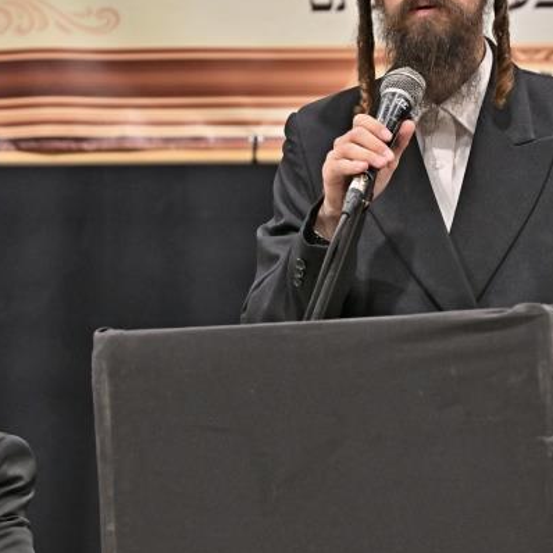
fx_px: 3994
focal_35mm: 221
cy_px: 177
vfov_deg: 7.9
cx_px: 385
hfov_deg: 7.9
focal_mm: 101
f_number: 4
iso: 800
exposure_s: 1/160
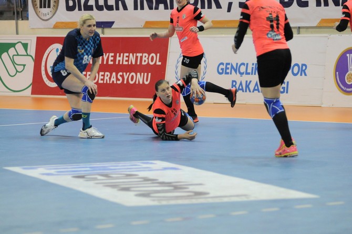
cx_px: 176
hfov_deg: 9.5
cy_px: 117
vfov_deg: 6.3
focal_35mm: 218
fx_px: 2124
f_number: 2.8
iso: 2000
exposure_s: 1/400
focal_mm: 145
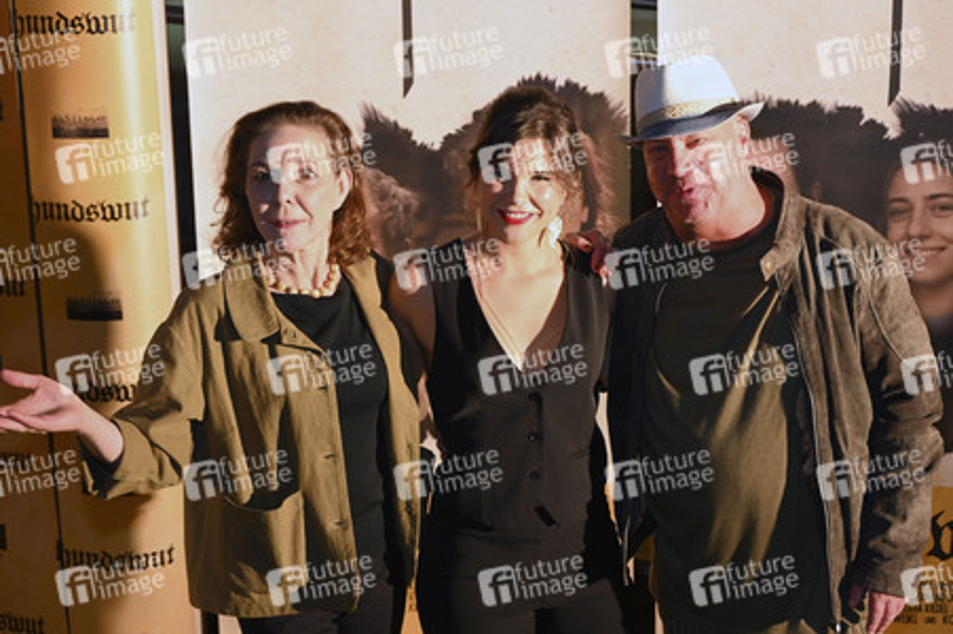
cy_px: 317
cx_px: 476
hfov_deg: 36.9
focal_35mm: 54
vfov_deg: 25.0
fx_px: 1428
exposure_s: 1/160
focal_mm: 54
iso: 1600
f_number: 5.6
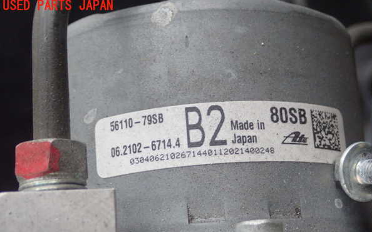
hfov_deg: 27.5
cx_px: 187
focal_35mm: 75
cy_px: 139
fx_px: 760
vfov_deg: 17.4
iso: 1000
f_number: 4
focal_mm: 12.6
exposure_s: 1/15
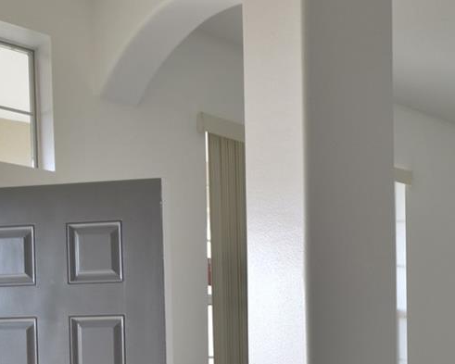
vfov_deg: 25.8
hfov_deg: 30.5
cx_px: 500
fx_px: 741
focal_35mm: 55
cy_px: 390
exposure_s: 1/40
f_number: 10
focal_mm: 12
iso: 100
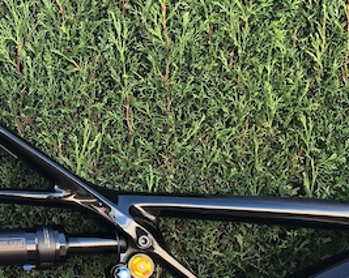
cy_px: 191
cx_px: -58
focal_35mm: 82
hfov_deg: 21.8
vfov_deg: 18.6
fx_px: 846
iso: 32
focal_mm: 3.99
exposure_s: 1/120
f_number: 1.8
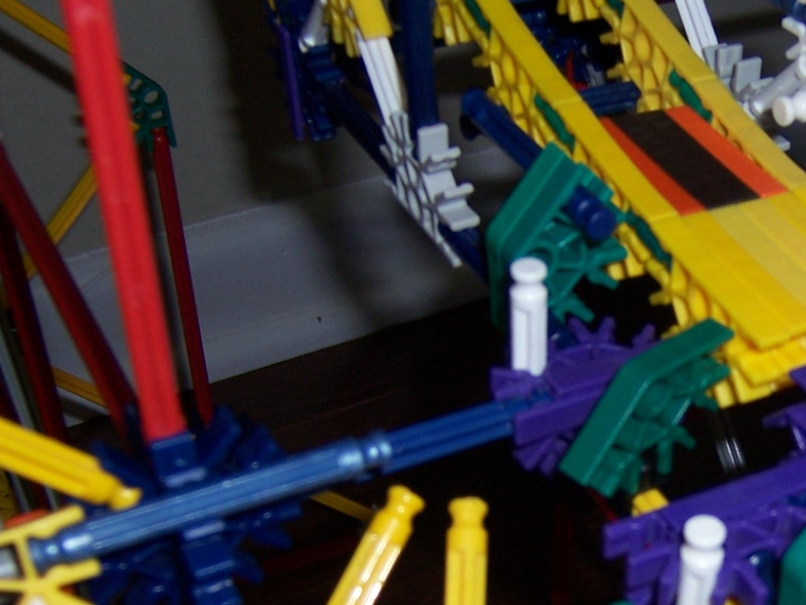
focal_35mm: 62
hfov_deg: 30.4
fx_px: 1444
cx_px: 657
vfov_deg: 23.1
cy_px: 530
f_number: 2.8
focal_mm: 5.5
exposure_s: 1/60
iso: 80
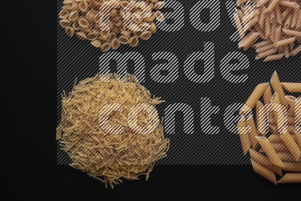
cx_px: 205
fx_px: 661
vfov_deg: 17.2
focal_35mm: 79
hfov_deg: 25.5
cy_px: 62
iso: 100
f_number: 8
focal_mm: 50
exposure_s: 1/100
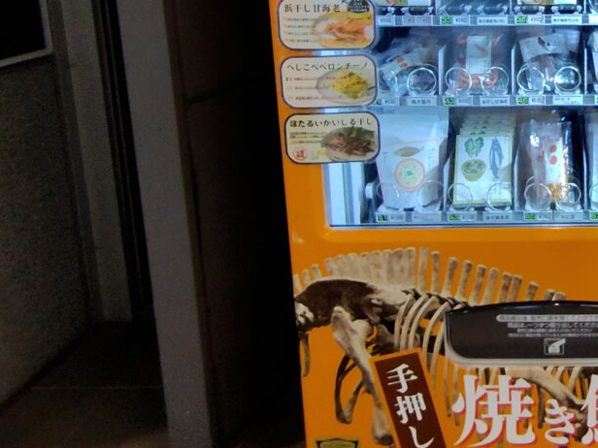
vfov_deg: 47.4
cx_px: 561
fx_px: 466
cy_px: 66
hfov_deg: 54.8
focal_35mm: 27
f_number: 2.2
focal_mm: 2.16
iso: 429
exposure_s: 1/60
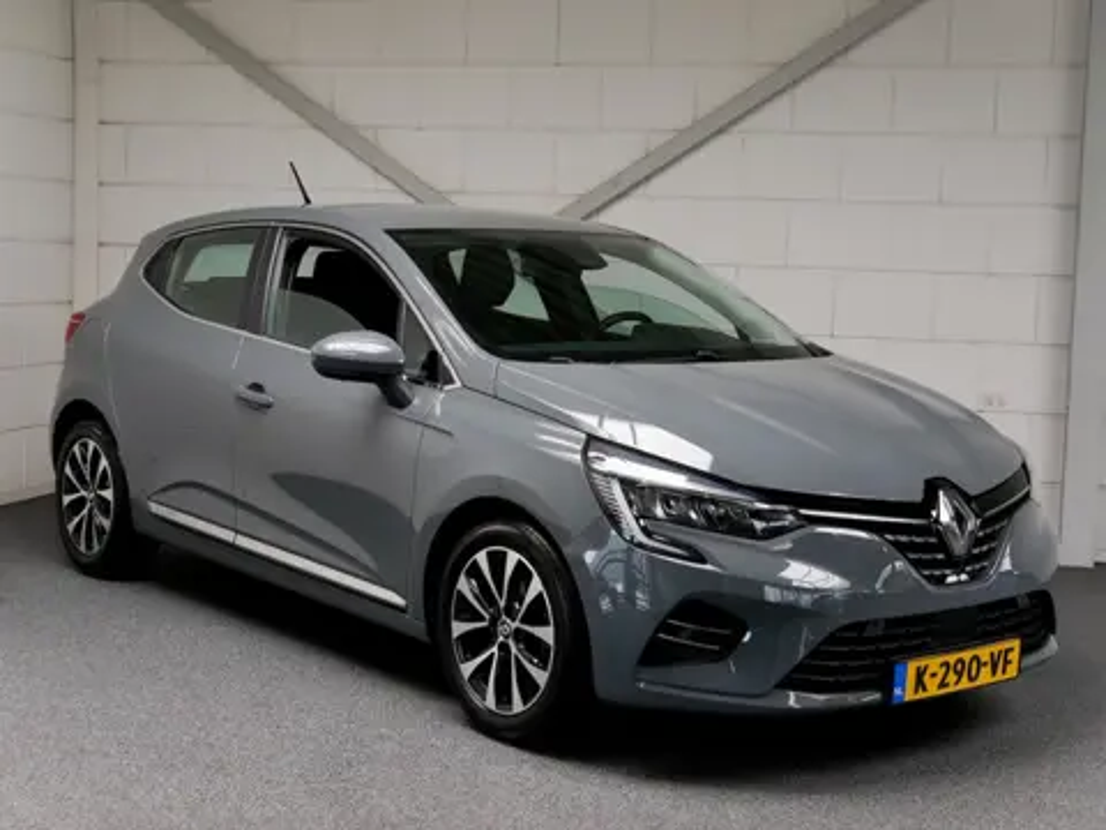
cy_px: 415
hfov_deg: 36.8
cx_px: 553
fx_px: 1661
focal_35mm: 52
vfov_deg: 28.0
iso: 320
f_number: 4.2
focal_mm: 26
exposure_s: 1/60
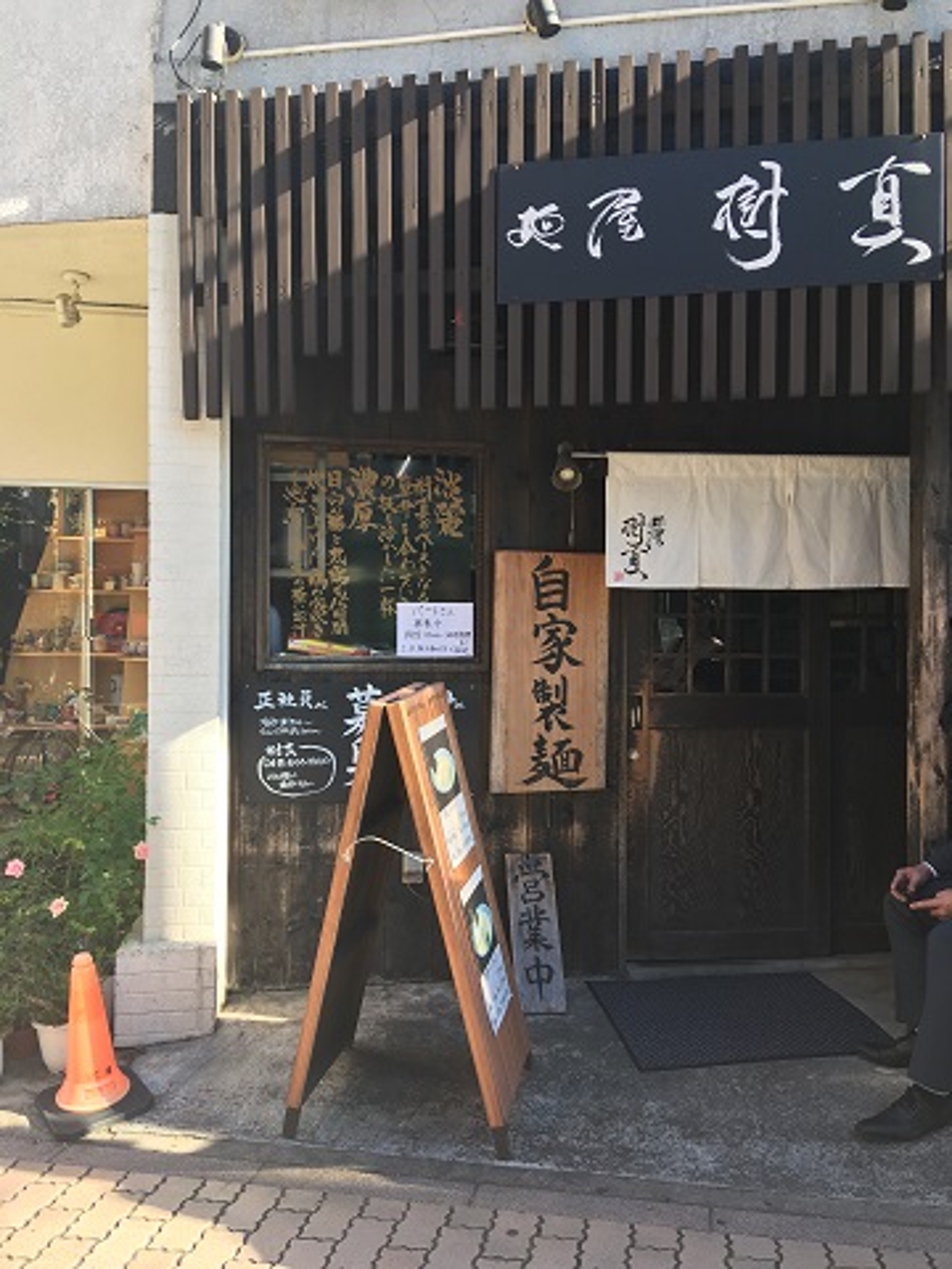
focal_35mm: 29
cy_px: 634
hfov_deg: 48.2
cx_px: 476
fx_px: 1063
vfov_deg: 61.7
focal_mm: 4.15
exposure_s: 1/120
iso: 25
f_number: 2.2
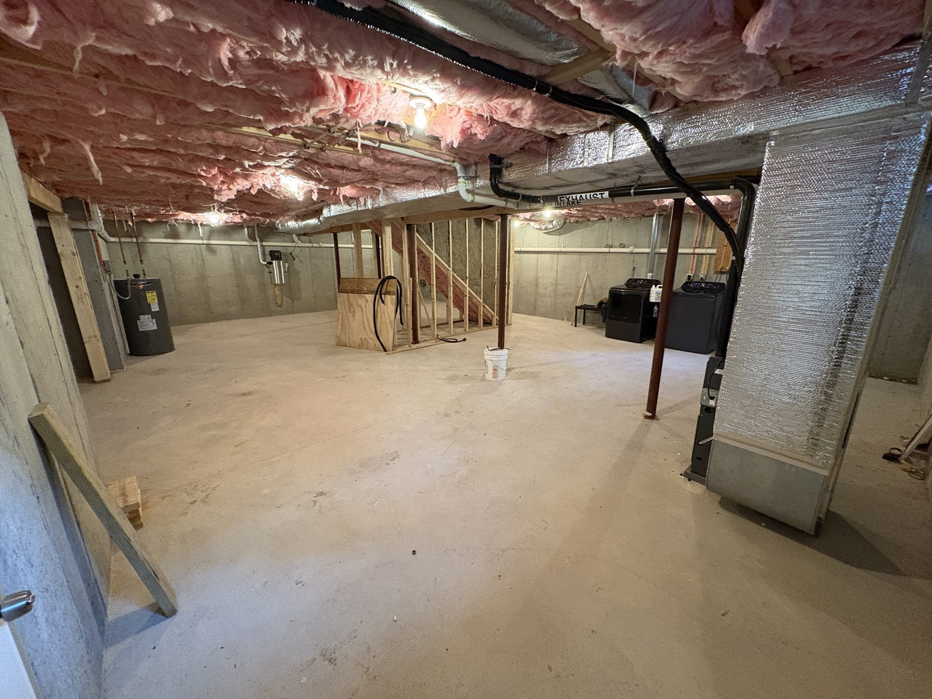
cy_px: 350
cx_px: 466
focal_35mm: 14
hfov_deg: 102.1
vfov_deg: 85.7
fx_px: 377
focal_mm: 2.22
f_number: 2.2
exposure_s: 1/60
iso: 800
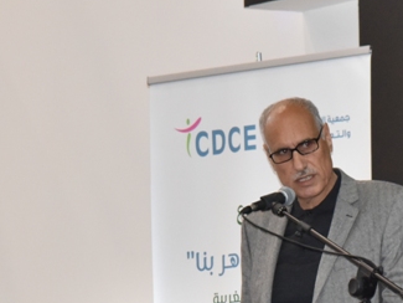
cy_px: 266
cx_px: 322
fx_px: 3704
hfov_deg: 6.2
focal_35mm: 318
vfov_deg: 4.7
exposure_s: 1/250
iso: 2500
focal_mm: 105
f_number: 7.1
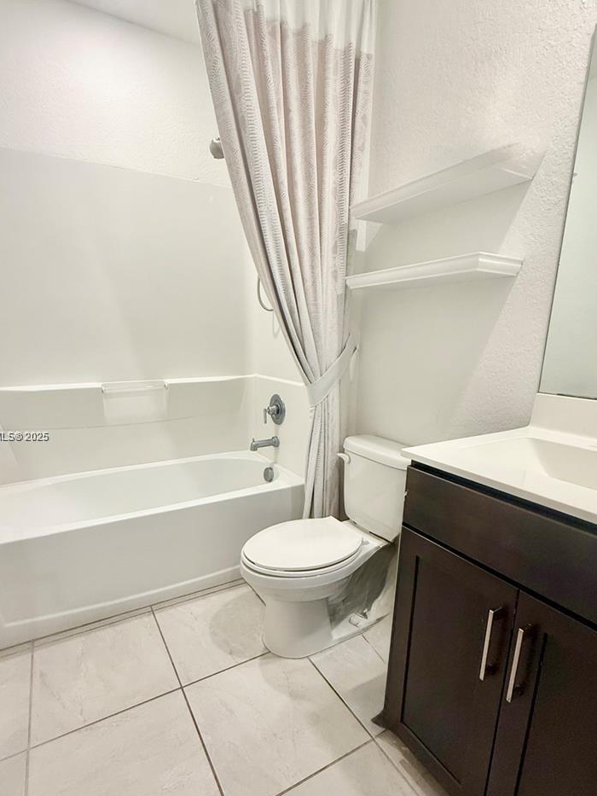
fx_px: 414
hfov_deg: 71.5
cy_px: 437
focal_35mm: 18
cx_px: 275
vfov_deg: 87.5
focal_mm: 2.22
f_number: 2.2
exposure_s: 1/120
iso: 250
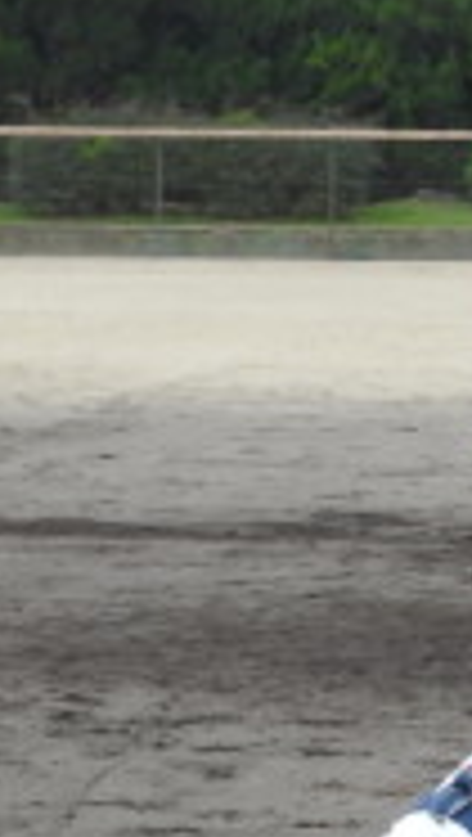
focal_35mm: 299
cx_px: 436
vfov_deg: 7.2
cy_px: 860
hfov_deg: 4.1
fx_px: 6635
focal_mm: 15.2
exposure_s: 1/200
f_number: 4.5
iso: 100
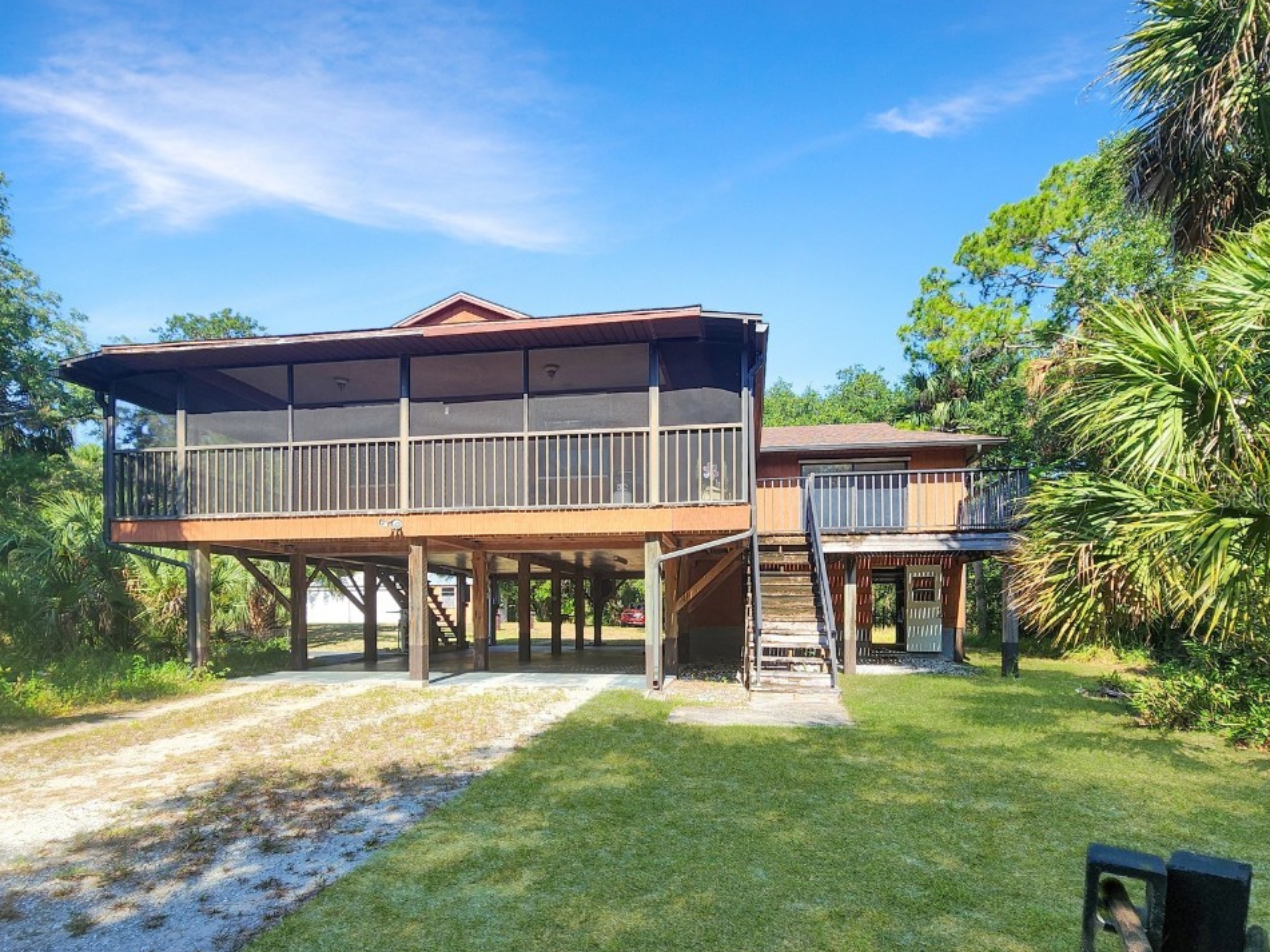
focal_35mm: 14
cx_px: 658
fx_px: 514
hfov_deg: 102.0
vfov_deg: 85.6
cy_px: 497
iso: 50
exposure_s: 1/786
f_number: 2.2
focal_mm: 2.2
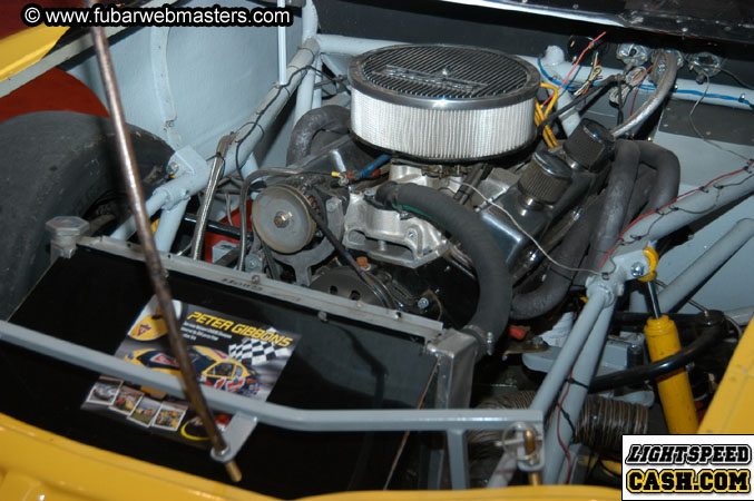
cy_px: 250
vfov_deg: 22.6
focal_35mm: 60
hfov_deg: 33.4
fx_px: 1255
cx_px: 377
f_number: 5
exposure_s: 1/60
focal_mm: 40
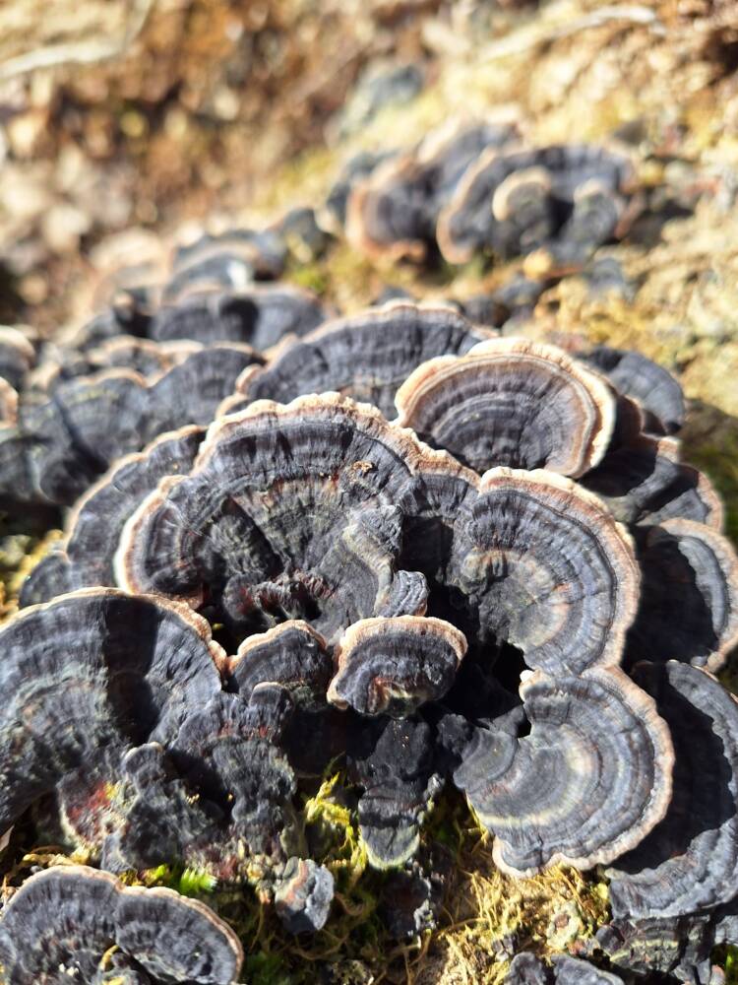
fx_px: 654
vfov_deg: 73.9
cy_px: 492
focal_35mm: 23
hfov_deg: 58.9
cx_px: 369
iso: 40
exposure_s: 1/572
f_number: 1.8
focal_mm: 5.54
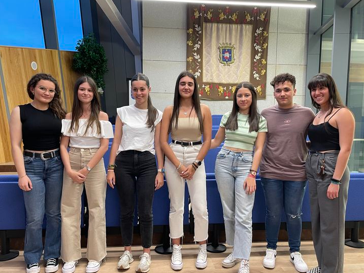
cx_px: 187
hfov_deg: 61.6
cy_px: 147
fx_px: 305
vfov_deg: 48.2
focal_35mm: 29
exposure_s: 1/50
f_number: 1.6
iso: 160
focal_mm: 4.2
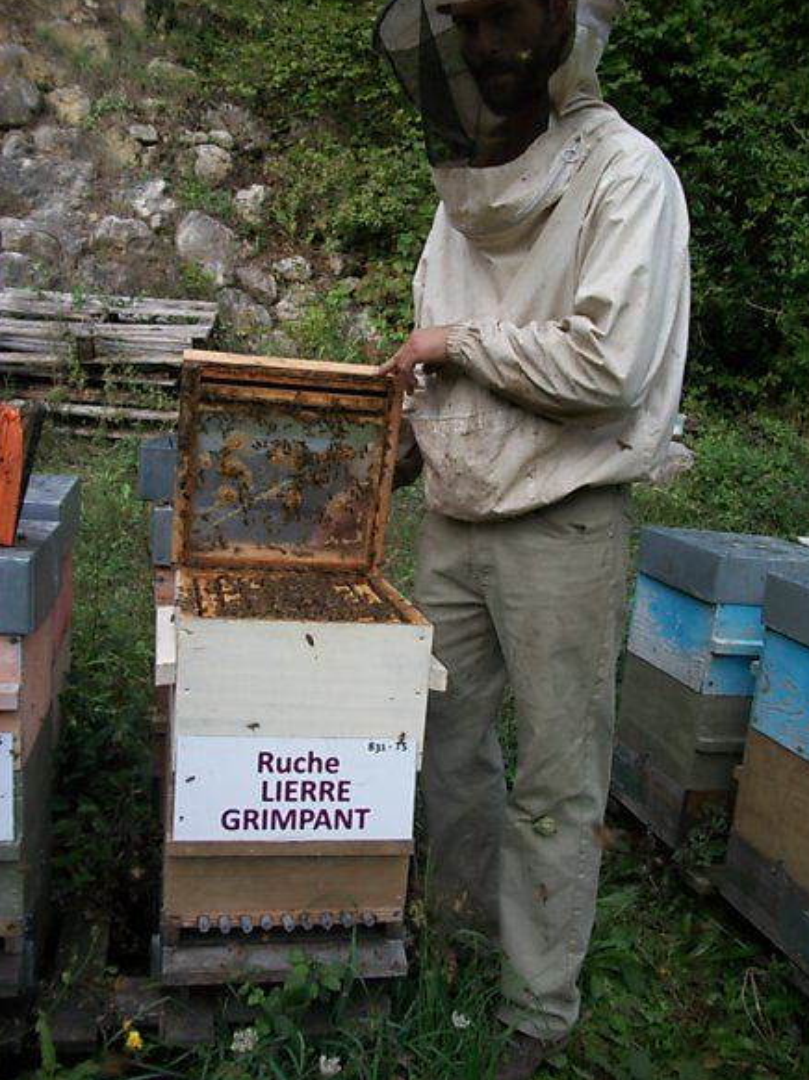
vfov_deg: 55.4
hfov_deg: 42.9
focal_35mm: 33
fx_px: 1029
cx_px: 416
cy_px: 546
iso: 80
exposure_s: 1/320
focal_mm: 5.7
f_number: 2.9
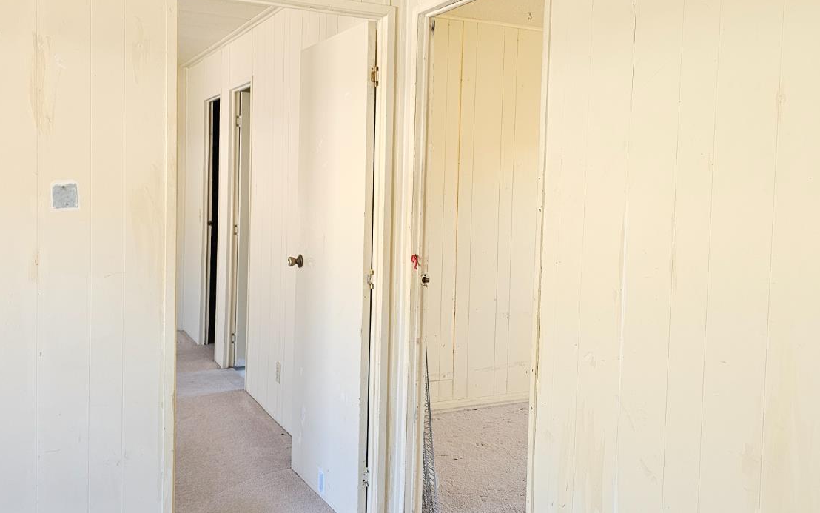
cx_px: 397
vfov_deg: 38.3
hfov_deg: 58.1
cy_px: 220
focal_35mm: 33
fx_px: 738
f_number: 1.7
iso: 320
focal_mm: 6.3
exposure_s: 1/170
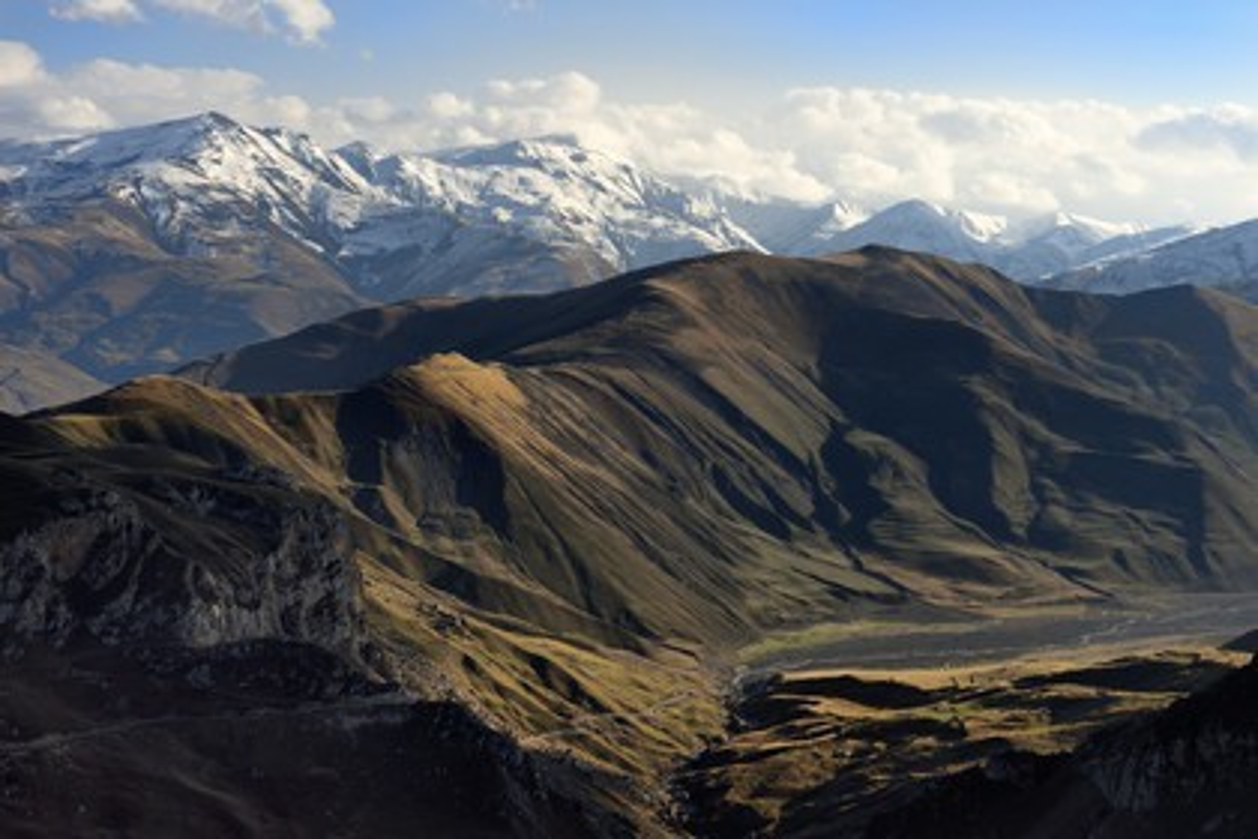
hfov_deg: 28.8
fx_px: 2446
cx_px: 629
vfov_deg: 19.5
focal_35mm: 70
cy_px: 420
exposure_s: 1/200
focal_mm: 70
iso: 200
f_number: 13
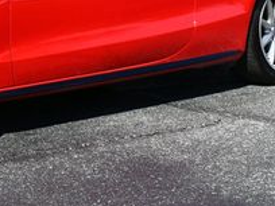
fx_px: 1009
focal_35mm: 127
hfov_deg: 15.0
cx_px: -47
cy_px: -79
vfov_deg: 11.3
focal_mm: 21
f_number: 8
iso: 100
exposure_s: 1/250
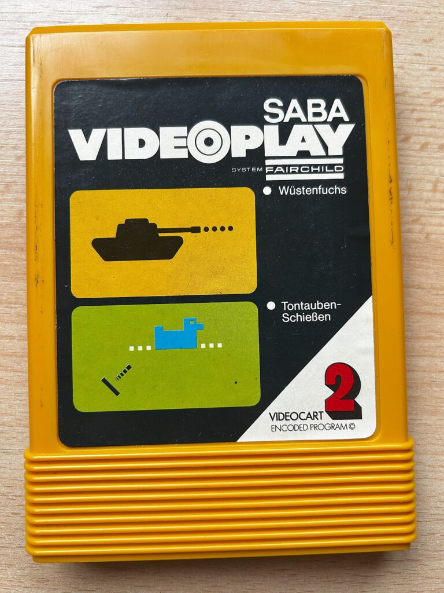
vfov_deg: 67.3
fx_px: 445
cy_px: 296
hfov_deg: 53.1
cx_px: 222
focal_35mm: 26
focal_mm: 5.7
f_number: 1.5
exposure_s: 1/100
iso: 80
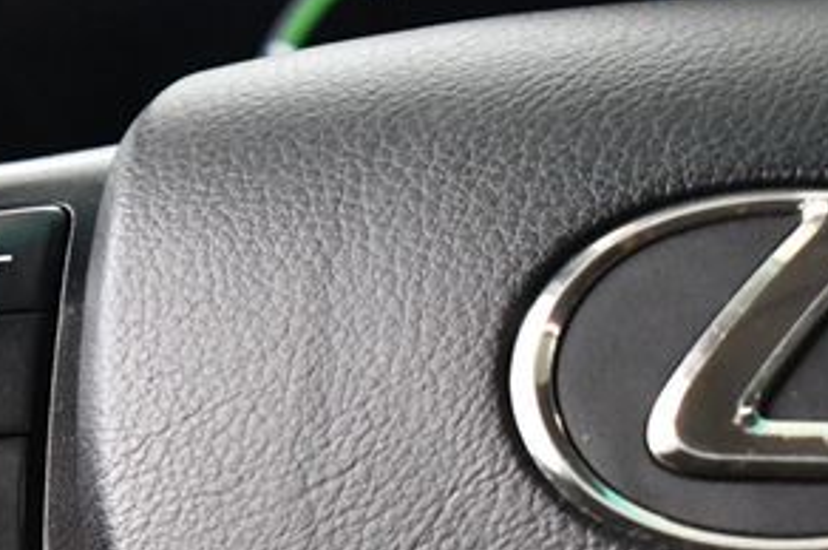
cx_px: -43
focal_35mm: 167
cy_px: 408
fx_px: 3837
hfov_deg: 12.1
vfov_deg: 8.2
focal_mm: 38
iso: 4500
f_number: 4.8
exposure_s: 1/60
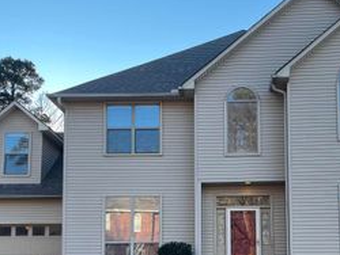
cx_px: 219
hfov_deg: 36.5
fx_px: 511
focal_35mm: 52
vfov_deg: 27.2
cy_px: 226
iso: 50
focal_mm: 5.1
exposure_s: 1/504
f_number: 1.6
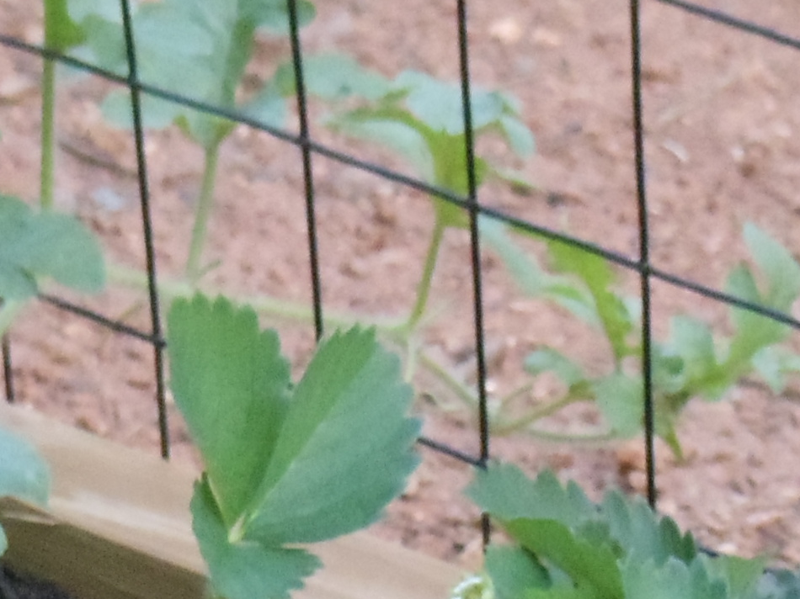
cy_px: 1127
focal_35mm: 434
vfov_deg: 3.4
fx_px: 10028
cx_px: 640
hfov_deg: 4.6
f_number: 4.8
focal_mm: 15.35
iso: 800
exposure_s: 1/60
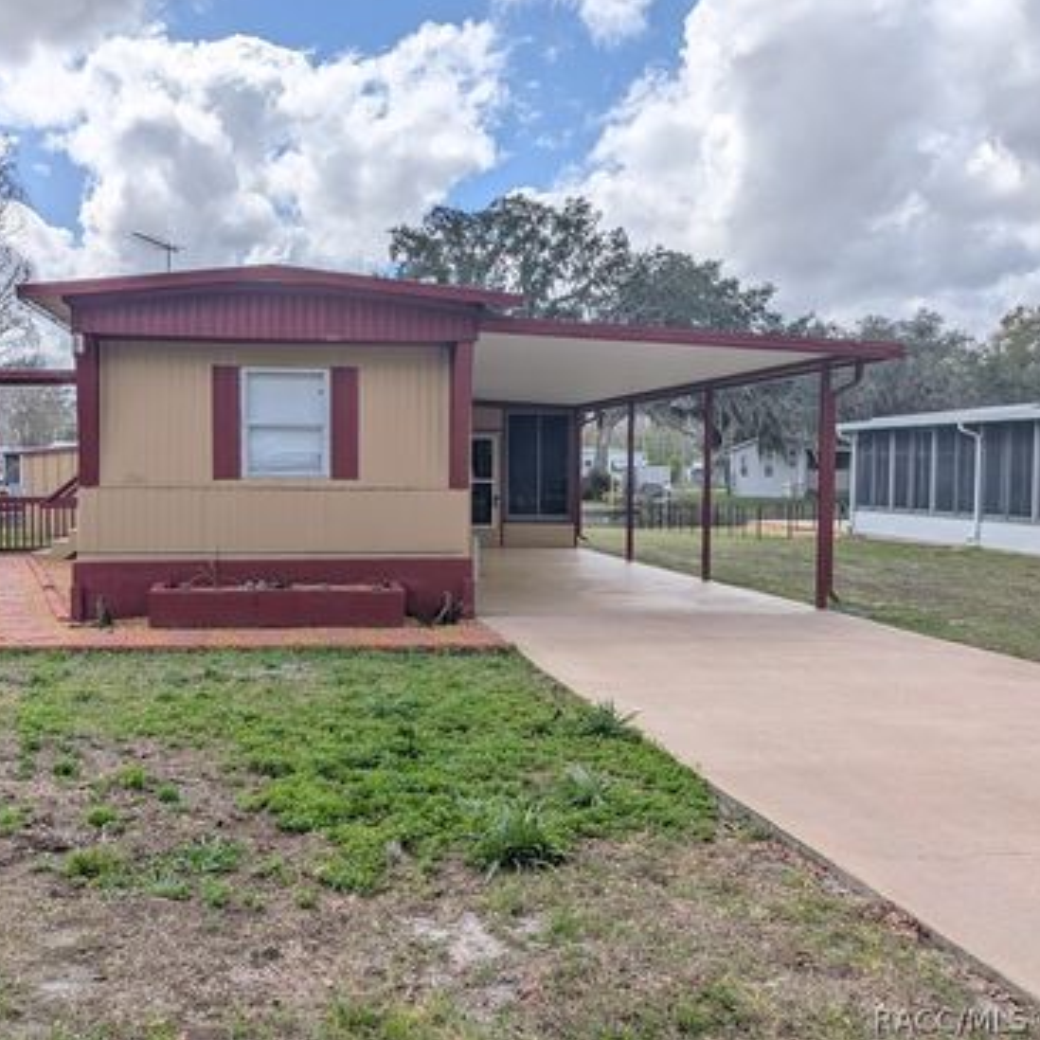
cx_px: 355
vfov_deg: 55.6
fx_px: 986
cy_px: 510
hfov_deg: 54.6
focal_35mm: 29
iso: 30
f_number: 1.7
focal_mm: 4.53
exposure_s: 1/2809
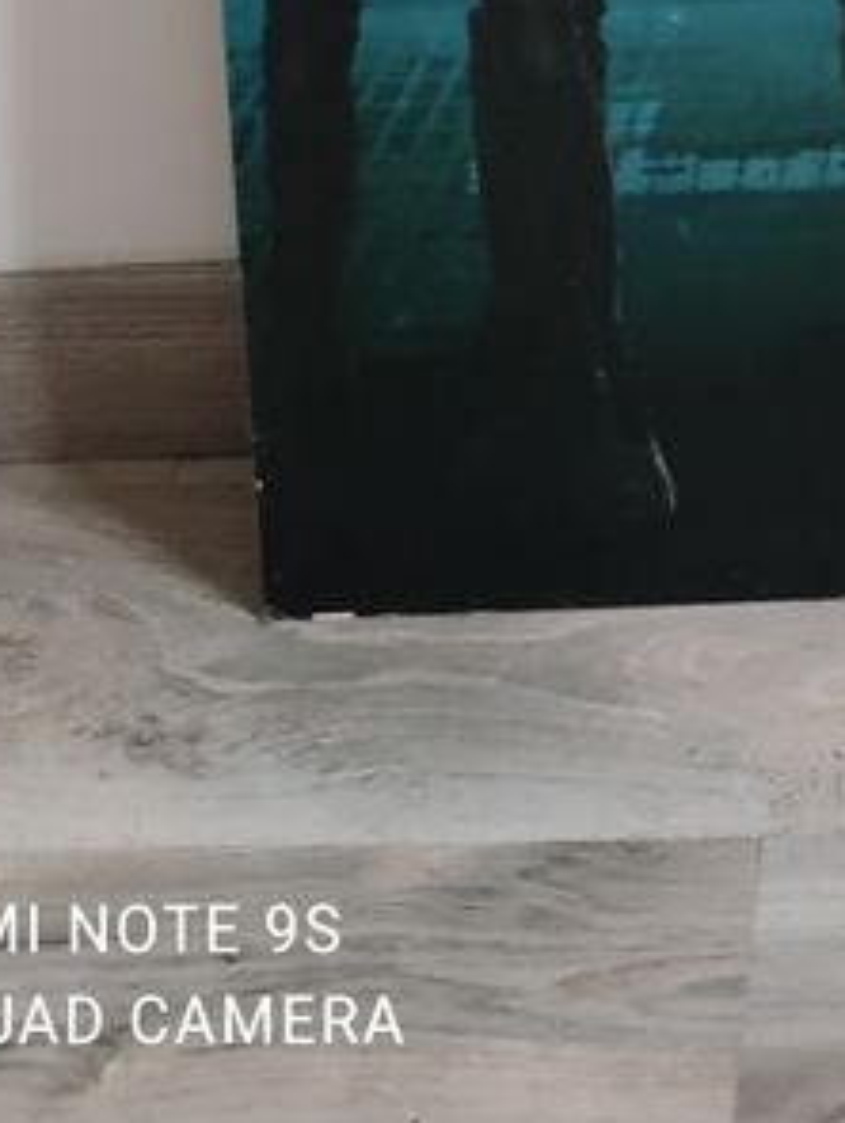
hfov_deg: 16.3
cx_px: 948
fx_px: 2858
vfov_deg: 18.6
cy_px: -735
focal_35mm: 88
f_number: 1.79
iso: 4859
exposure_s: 1/17
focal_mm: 4.74
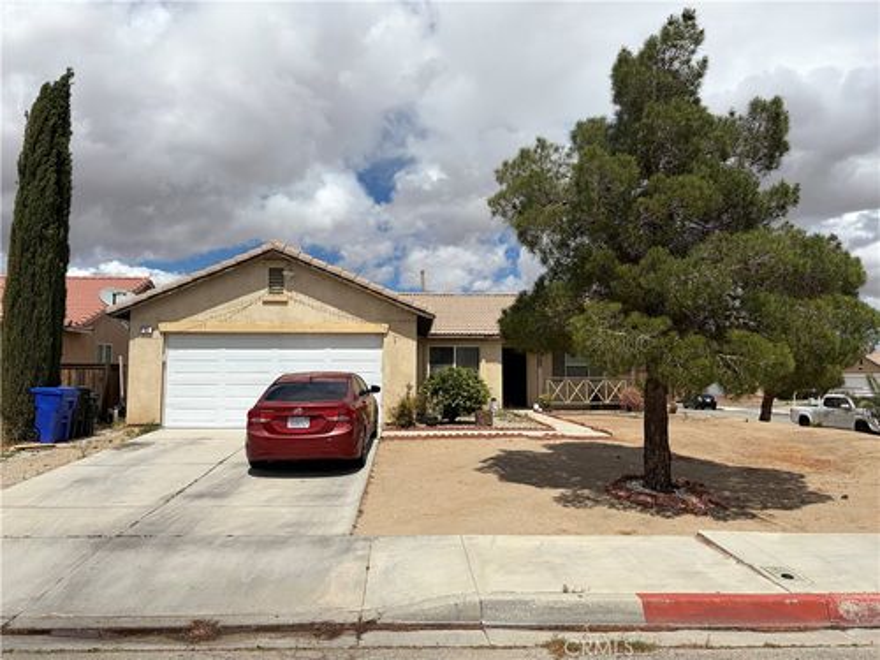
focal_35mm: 26
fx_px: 661
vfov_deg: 53.1
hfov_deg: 67.3
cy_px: 330
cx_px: 440
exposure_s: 1/8850
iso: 50
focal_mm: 5.96
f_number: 1.6
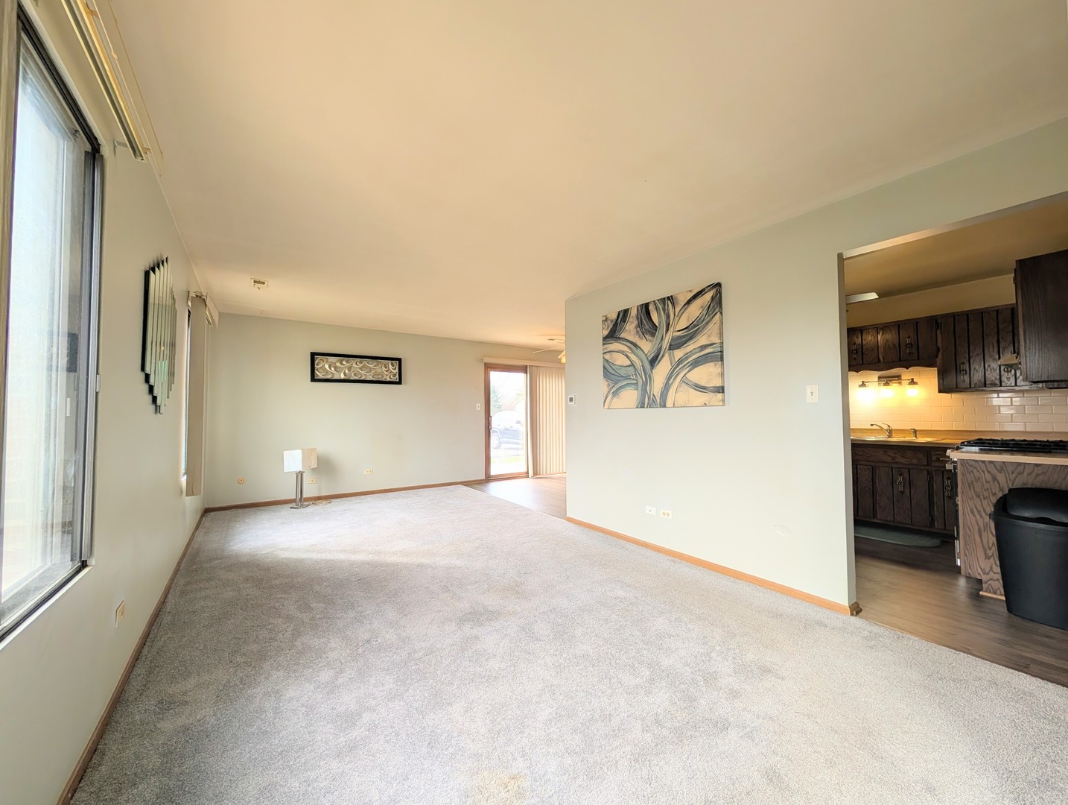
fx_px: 371
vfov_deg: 94.7
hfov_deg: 110.5
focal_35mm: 12
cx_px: 534
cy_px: 402
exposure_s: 1/182
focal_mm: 2.02
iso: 53
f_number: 1.7
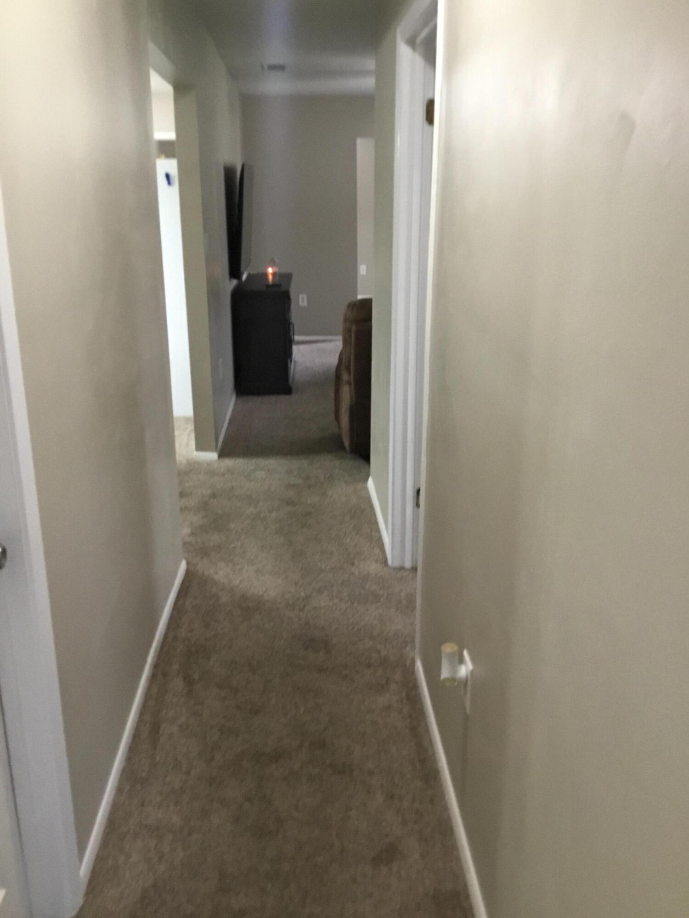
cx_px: 344
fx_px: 823
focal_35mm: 31
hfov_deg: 45.4
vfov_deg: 58.4
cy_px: 459
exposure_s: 1/17
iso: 200
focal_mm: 3.3
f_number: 2.4
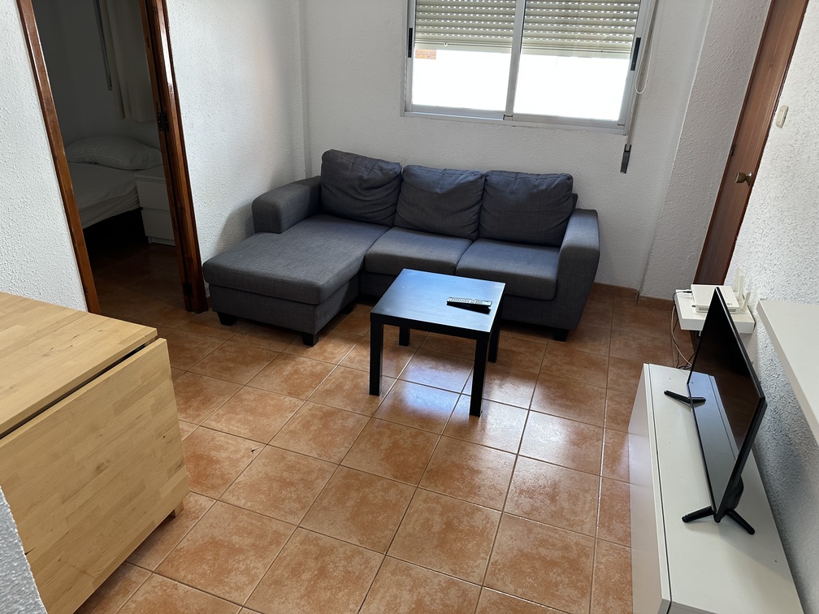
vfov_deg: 56.8
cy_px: 307
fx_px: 568
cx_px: 410
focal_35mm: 24
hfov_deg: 71.6
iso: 160
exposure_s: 1/121
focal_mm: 6.86
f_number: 1.78
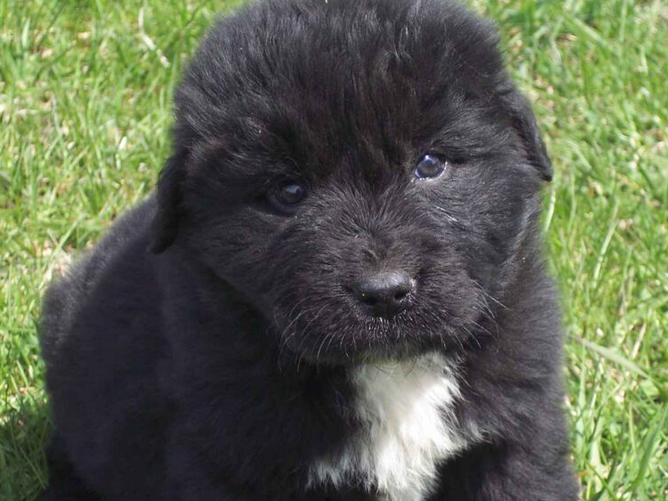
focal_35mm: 160
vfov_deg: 9.3
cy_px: 340
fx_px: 3088
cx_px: 369
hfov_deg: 12.3
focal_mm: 24
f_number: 4.8
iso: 100
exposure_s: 1/250
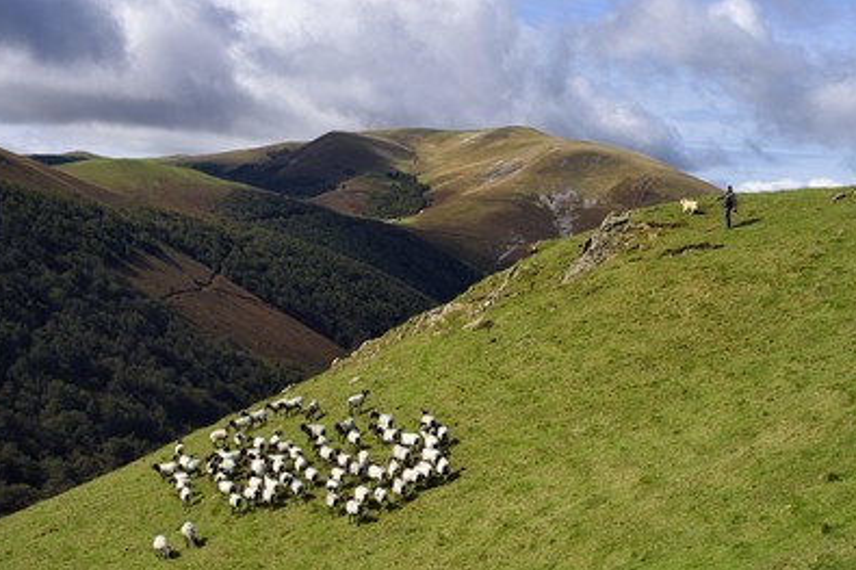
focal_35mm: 66
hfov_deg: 30.5
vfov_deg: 20.6
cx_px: 430
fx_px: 1569
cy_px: 301
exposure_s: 1/250
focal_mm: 62
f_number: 13
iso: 200
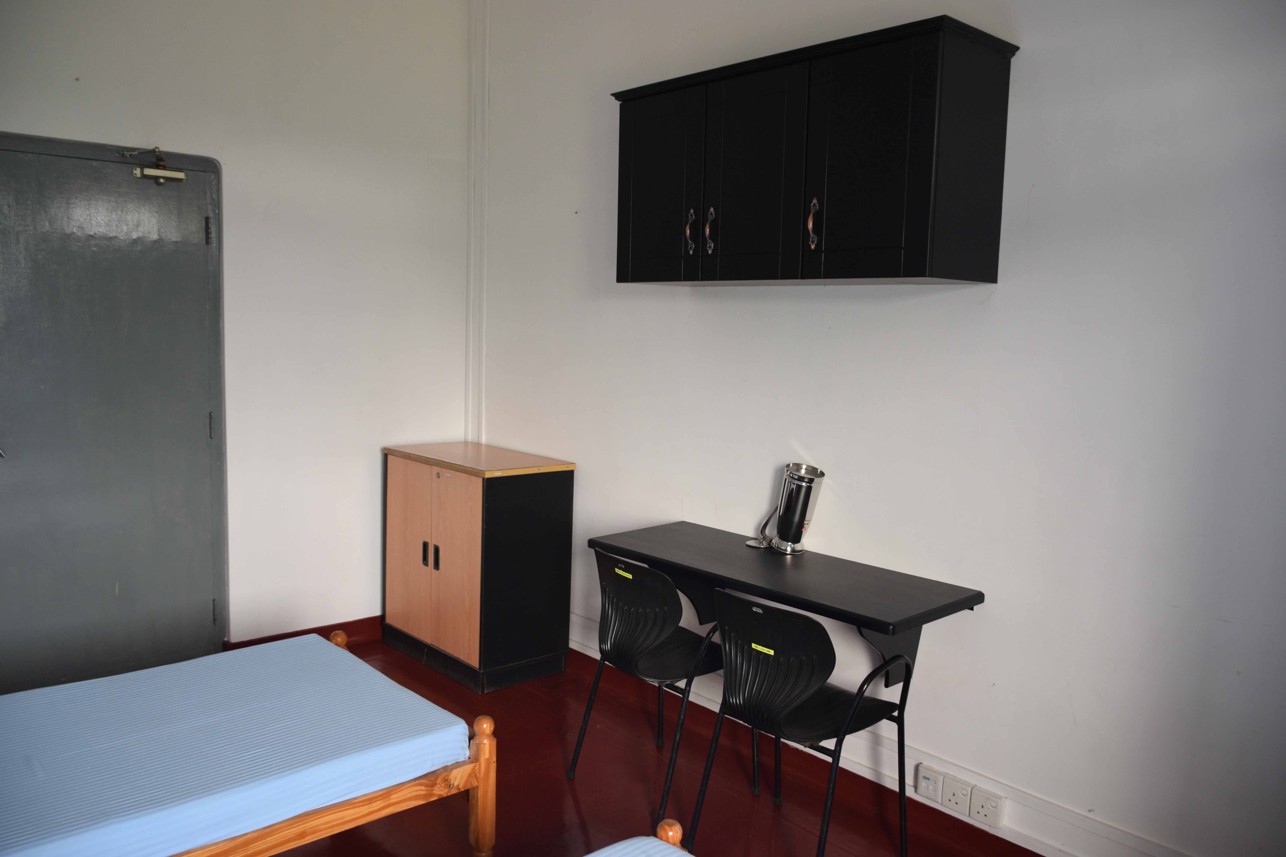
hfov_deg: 67.4
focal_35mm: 27
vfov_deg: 47.9
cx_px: 643
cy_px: 428
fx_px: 964
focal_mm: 18
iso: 400
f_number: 4.5
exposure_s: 1/80
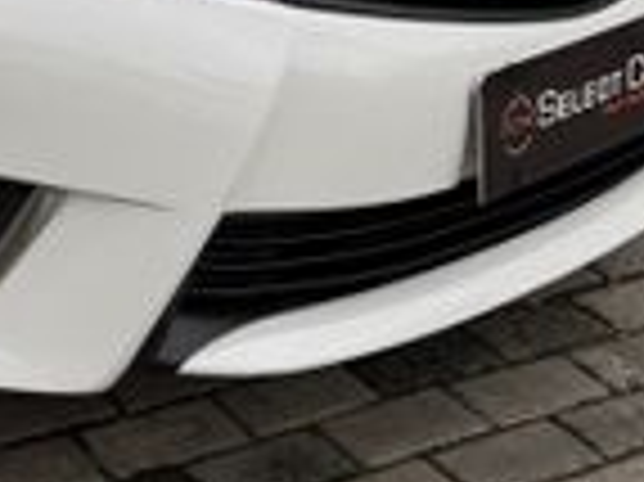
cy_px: -207
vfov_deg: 17.1
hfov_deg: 22.1
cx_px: -207
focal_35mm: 79
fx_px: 1468
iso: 80
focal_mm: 6.76
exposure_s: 1/677
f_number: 1.78
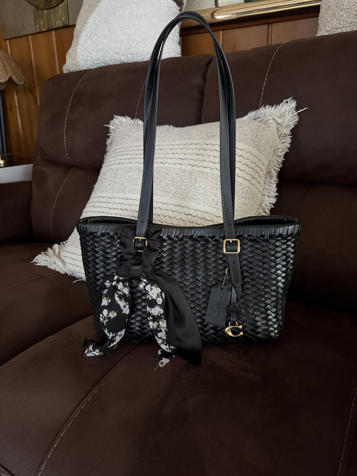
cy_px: 238
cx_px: 178
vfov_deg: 71.6
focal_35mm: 24
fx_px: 330
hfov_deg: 56.8
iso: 1000
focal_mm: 6.76
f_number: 1.78
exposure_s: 1/31
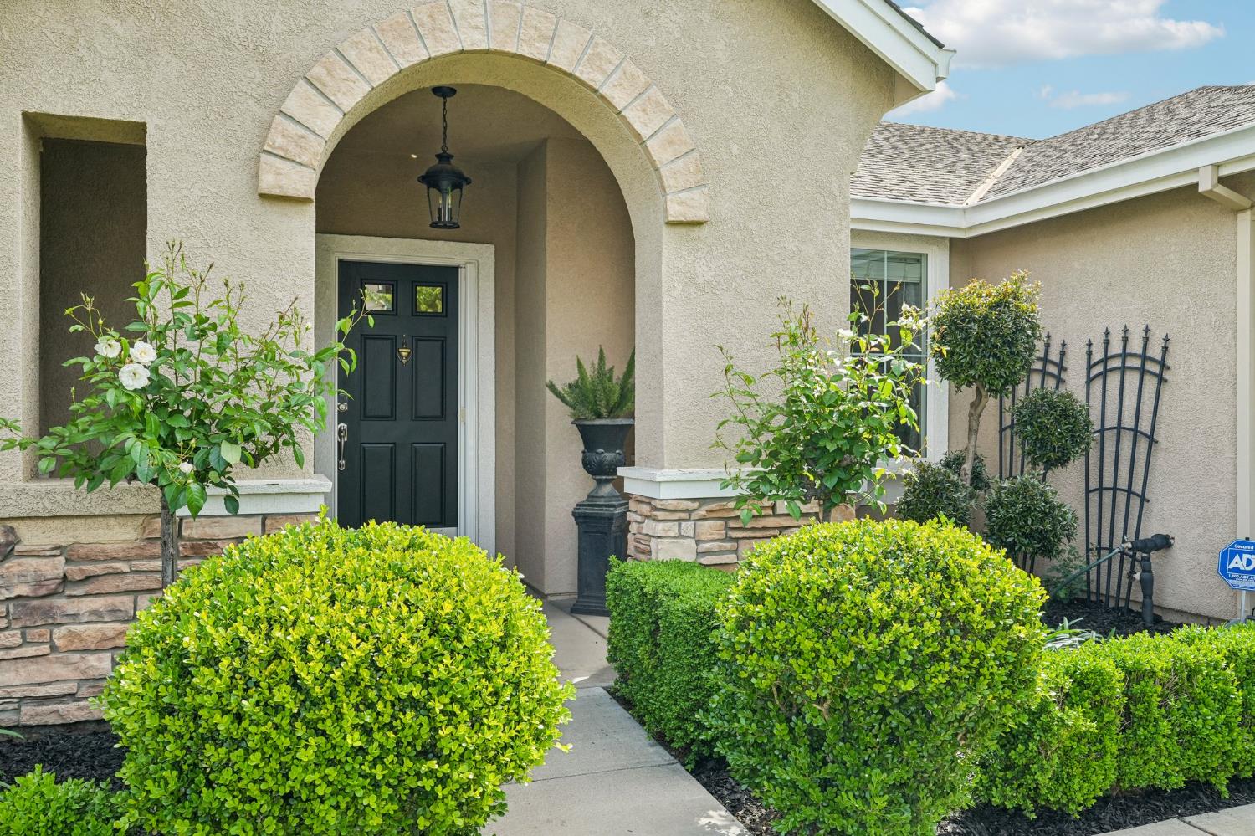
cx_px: 628
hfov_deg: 64.6
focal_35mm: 28
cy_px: 418
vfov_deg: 45.6
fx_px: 993
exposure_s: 1/100
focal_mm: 28.5
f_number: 9
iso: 400
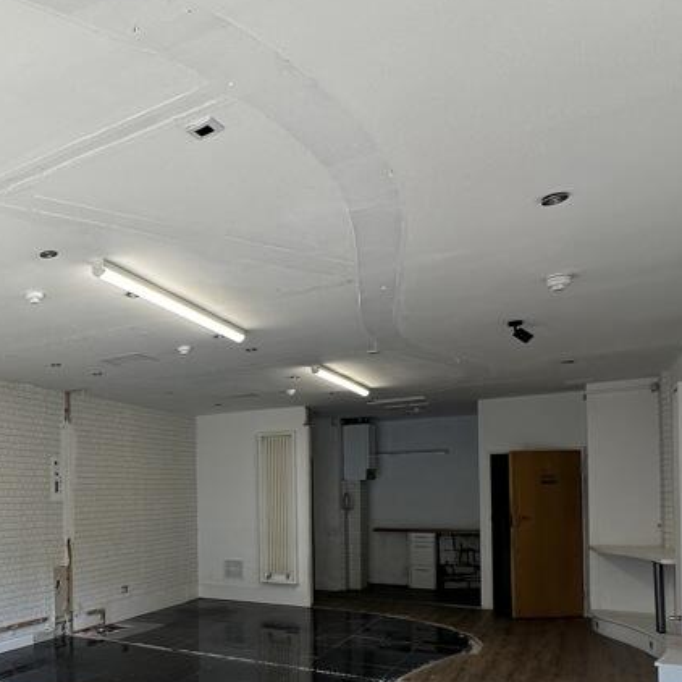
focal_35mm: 30
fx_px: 669
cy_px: 493
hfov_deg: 45.2
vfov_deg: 52.2
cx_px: -8
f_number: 2.2
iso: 40
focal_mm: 2.22
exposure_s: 1/154
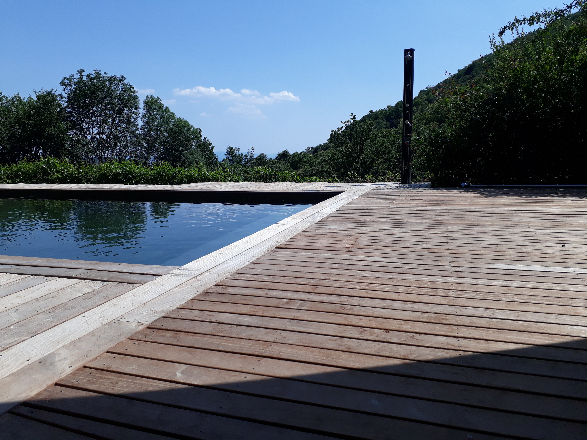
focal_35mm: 27
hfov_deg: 65.3
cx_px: 294
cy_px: 220
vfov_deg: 51.4
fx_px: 458
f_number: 1.9
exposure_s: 1/2053
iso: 40
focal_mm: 3.6
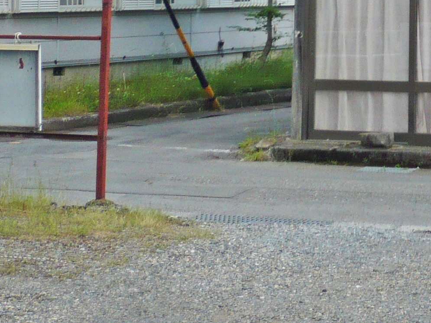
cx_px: 499
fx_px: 1730
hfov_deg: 13.8
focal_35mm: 139
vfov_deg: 10.3
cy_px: -163
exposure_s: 1/200
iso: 100
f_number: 3.5
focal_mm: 7.4
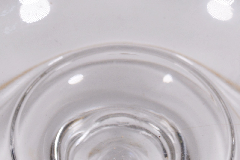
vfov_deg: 9.2
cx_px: 216
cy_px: -133
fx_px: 947
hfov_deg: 14.3
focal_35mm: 142
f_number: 5.6
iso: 250
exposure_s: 1/125
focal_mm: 24
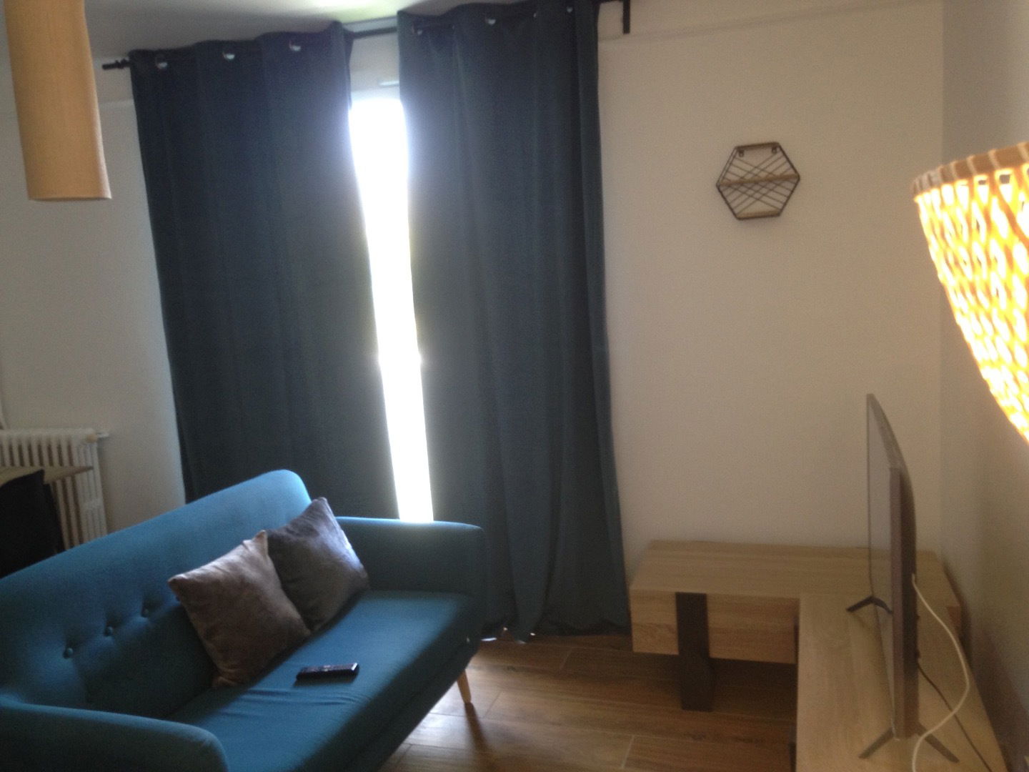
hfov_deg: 55.4
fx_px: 981
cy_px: 386
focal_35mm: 33
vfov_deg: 42.9
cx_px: 514
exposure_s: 1/20
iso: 125
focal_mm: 4.12
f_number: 2.4
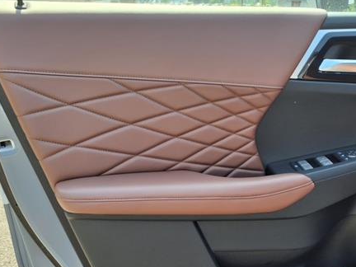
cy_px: 194
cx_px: 241
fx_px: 411
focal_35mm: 40
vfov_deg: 35.3
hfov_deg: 46.0
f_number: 1.9
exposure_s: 1/208
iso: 40
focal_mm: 3.58
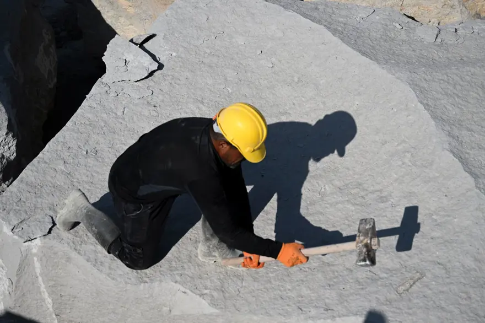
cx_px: 242
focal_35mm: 49
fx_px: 660
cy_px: 162
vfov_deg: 27.5
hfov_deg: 40.4
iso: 125
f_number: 2.8
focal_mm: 49
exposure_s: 1/4000
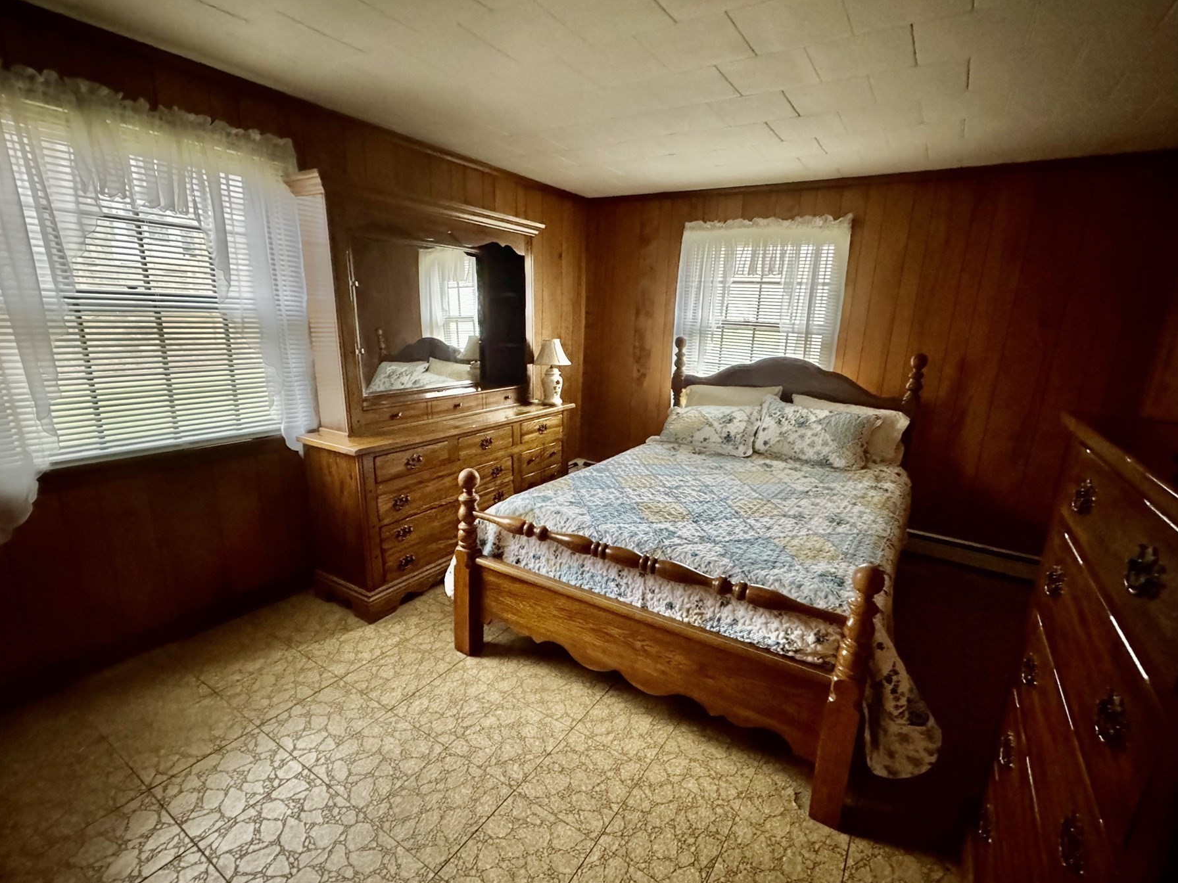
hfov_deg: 94.4
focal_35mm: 16
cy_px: 451
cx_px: 616
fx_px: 544
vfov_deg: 78.1
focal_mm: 2.22
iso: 1250
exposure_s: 1/48
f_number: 2.2
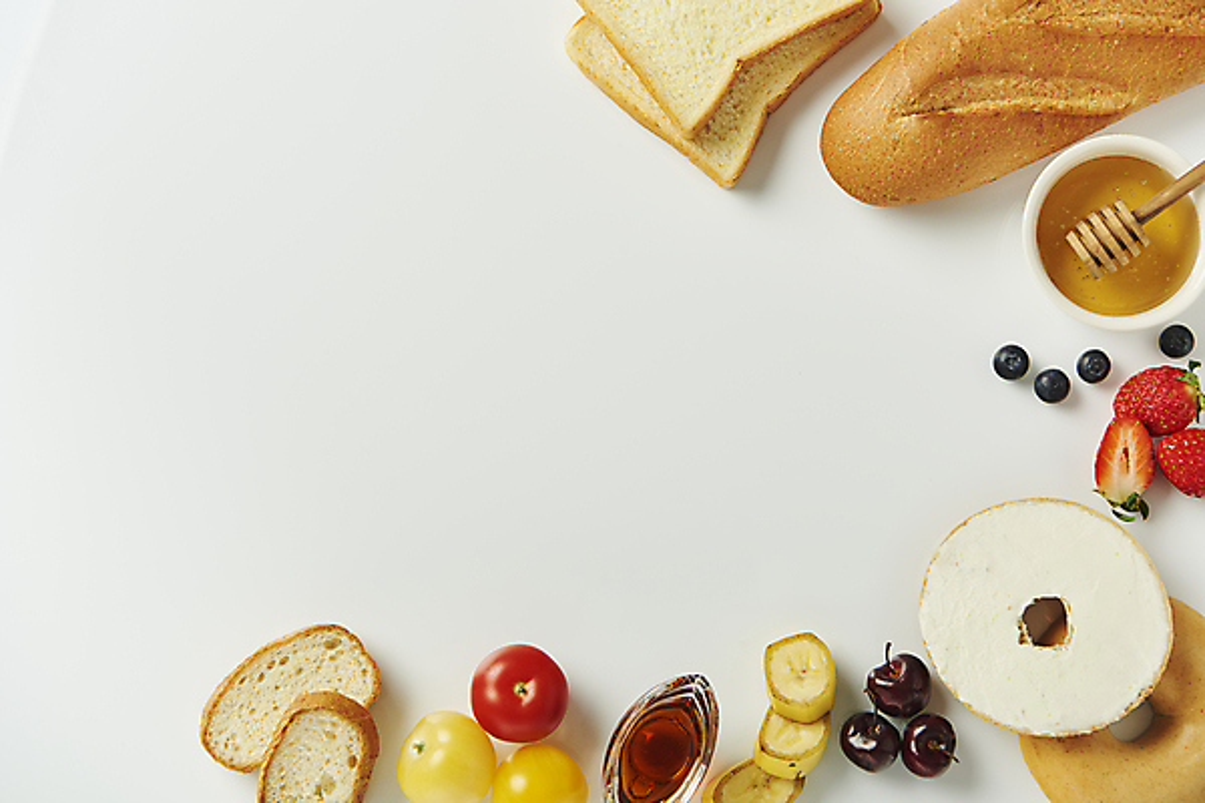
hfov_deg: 28.8
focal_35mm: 70
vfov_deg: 19.5
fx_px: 2343
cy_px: 402
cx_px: 602
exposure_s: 1/125
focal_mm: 70
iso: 80
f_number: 8
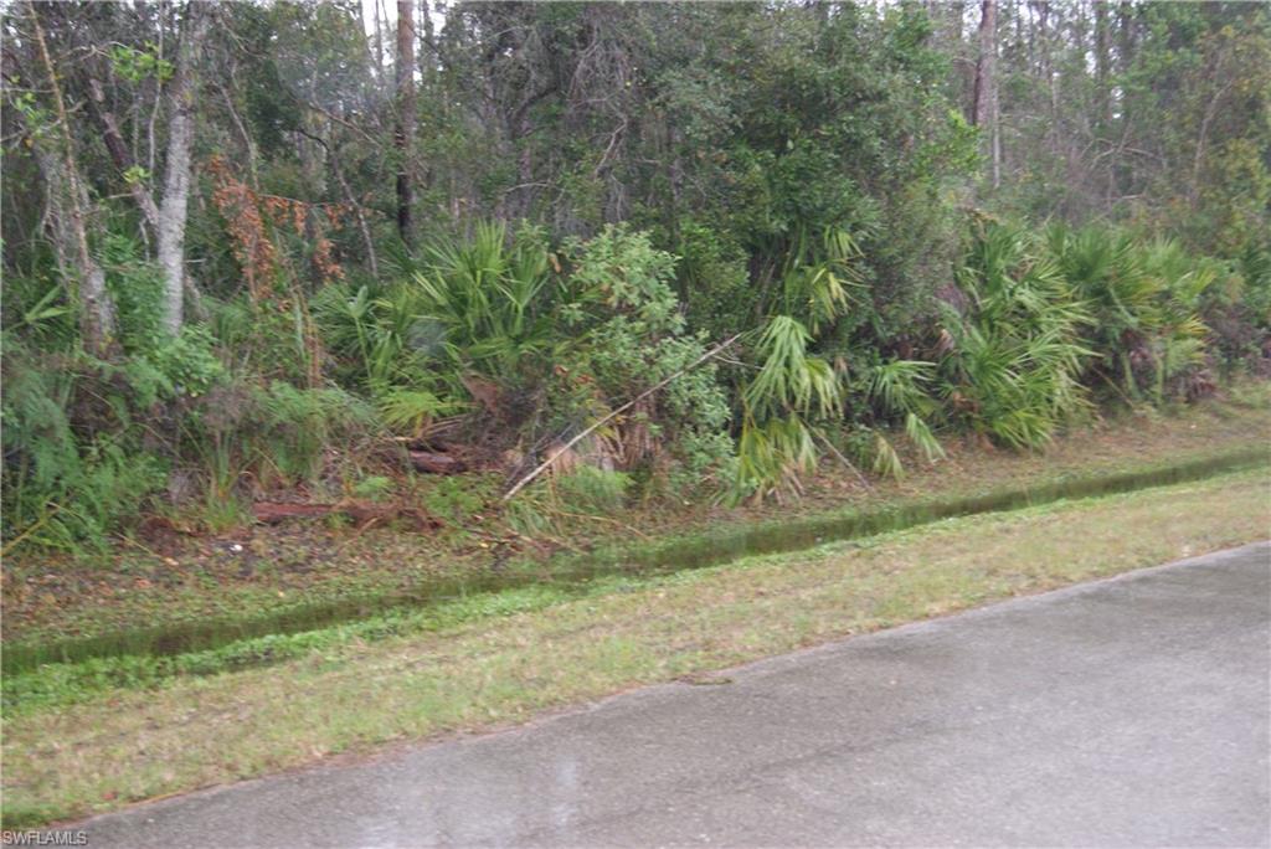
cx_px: 636
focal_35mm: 45
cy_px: 424
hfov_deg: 43.6
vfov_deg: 29.9
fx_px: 1590
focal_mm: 30
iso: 400
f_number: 4.5
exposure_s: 1/80
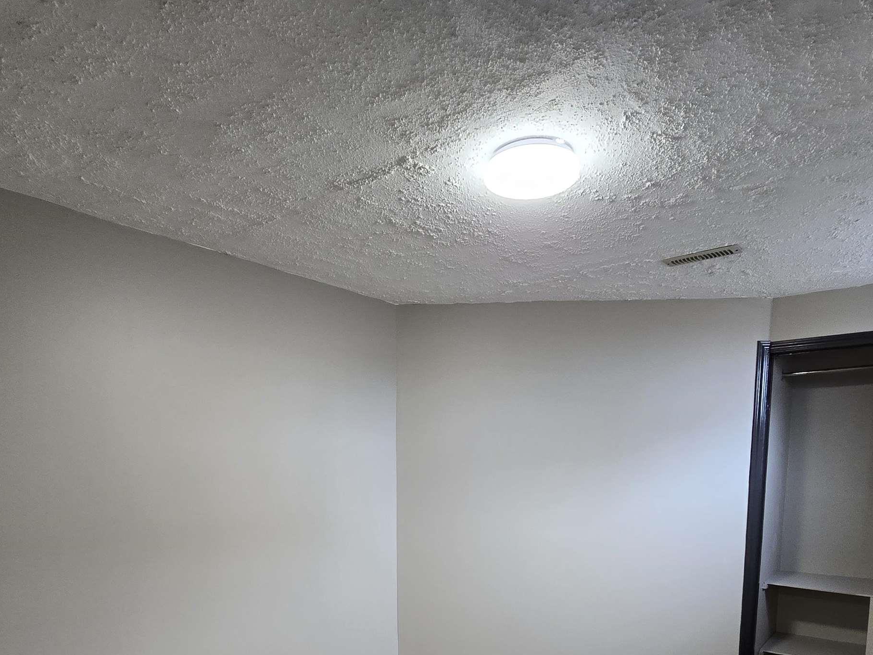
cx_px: 419
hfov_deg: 76.4
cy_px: 550
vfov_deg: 55.5
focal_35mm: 22
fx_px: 555
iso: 200
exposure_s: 1/60
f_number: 2.2
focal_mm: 2.2
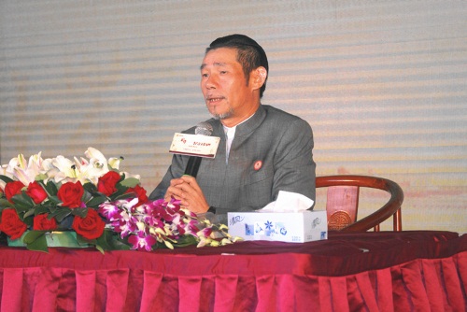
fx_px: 1363
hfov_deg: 19.4
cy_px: 156
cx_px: 234
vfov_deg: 13.1
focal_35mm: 105
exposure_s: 1/125
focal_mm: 70
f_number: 5.6
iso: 800
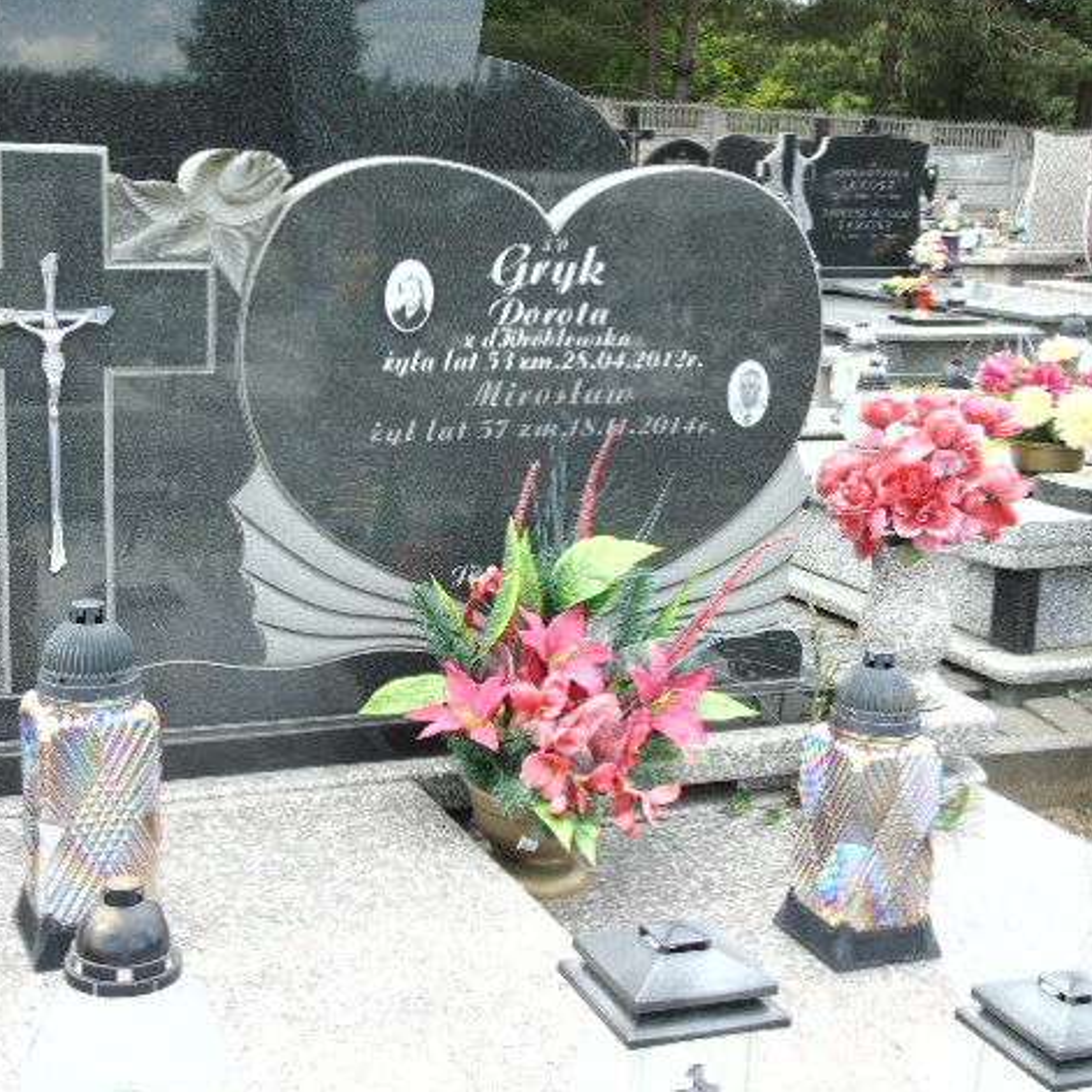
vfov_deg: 35.4
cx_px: 429
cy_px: 543
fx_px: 1713
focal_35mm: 48
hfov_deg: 35.2
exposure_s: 1/160
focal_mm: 7.1
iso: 80
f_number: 3.9
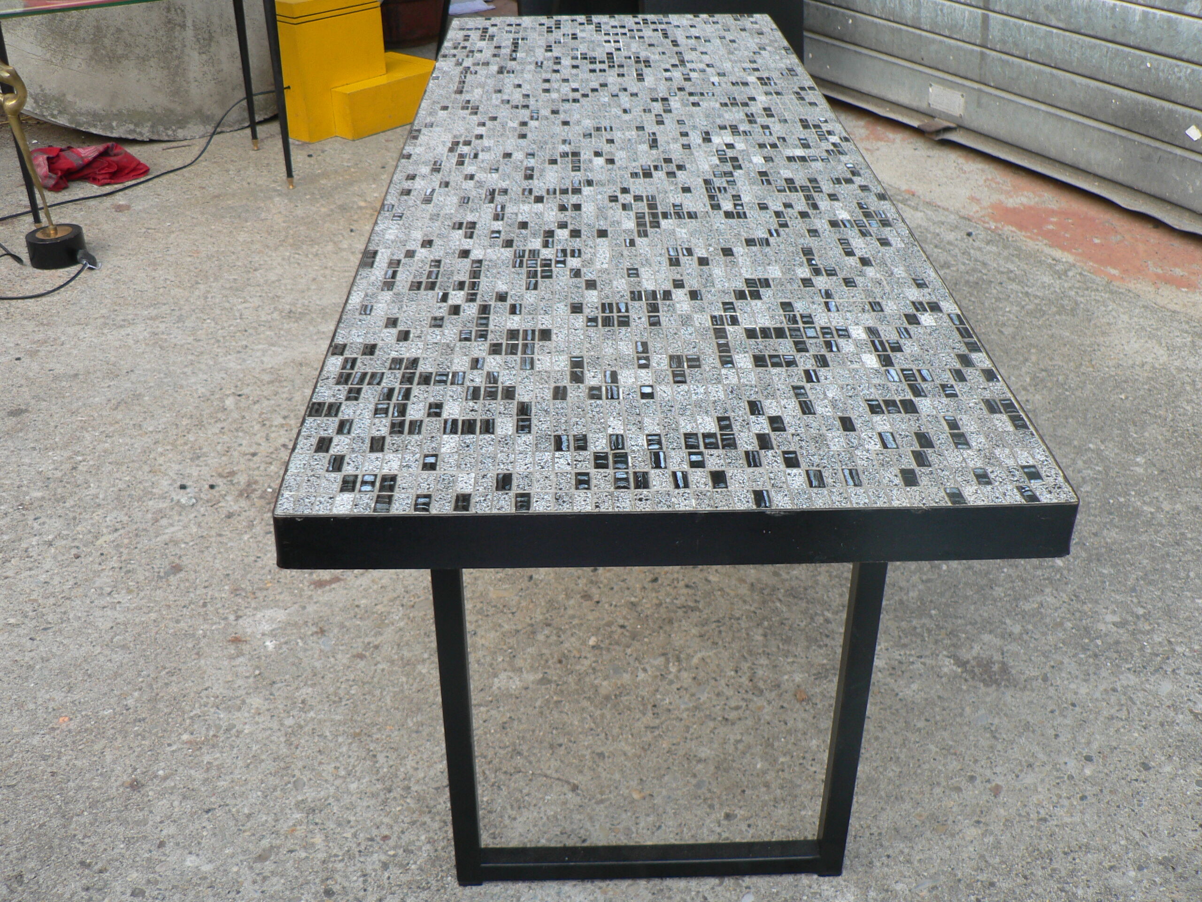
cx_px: 601
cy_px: 451
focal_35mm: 36
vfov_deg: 39.7
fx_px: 1250
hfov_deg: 51.4
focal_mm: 6
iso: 80
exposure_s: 1/40
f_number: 2.8
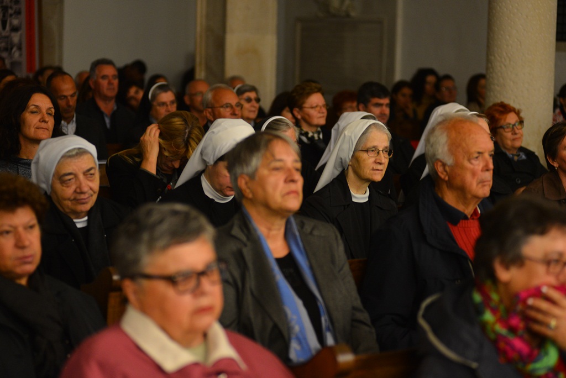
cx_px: 283
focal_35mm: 80
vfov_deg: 17.1
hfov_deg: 25.3
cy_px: 189
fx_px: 1258
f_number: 2.8
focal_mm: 80
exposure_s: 1/50
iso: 1600
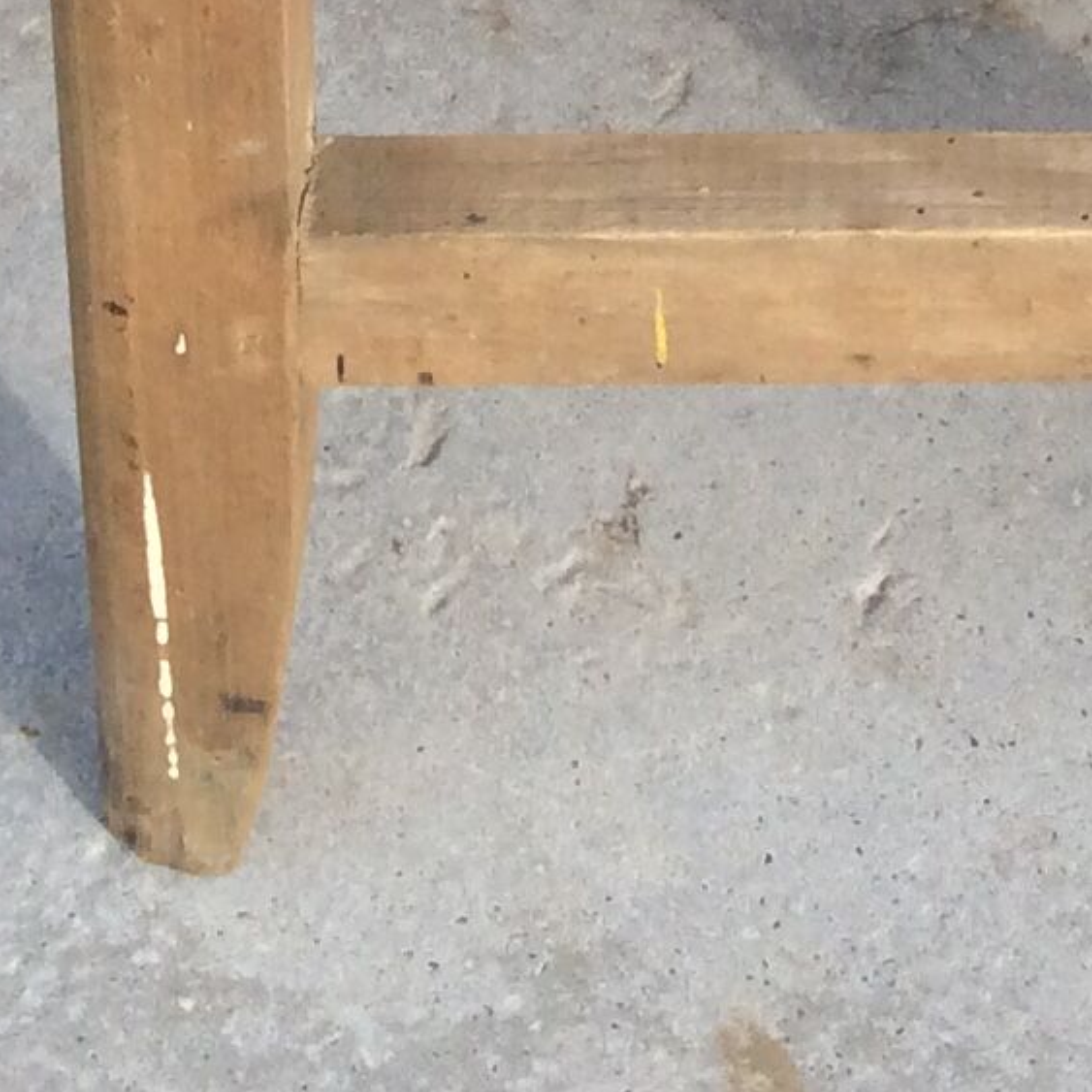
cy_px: -751
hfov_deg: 13.3
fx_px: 4640
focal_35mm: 130
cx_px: 914
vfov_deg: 12.5
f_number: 2.4
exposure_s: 1/715
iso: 32
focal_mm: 3.3
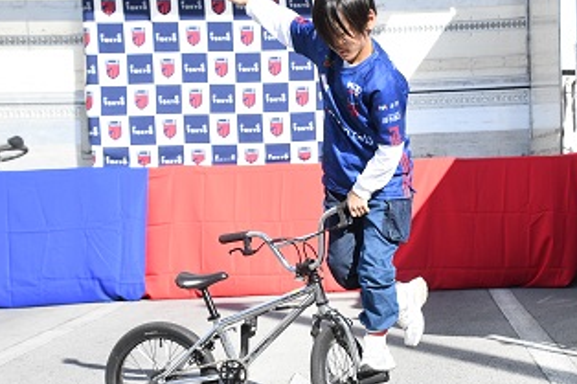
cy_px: 213
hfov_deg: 24.2
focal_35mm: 84
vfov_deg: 16.2
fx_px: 1346
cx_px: 344
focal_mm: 44
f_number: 5
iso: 1800
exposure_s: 1/8000
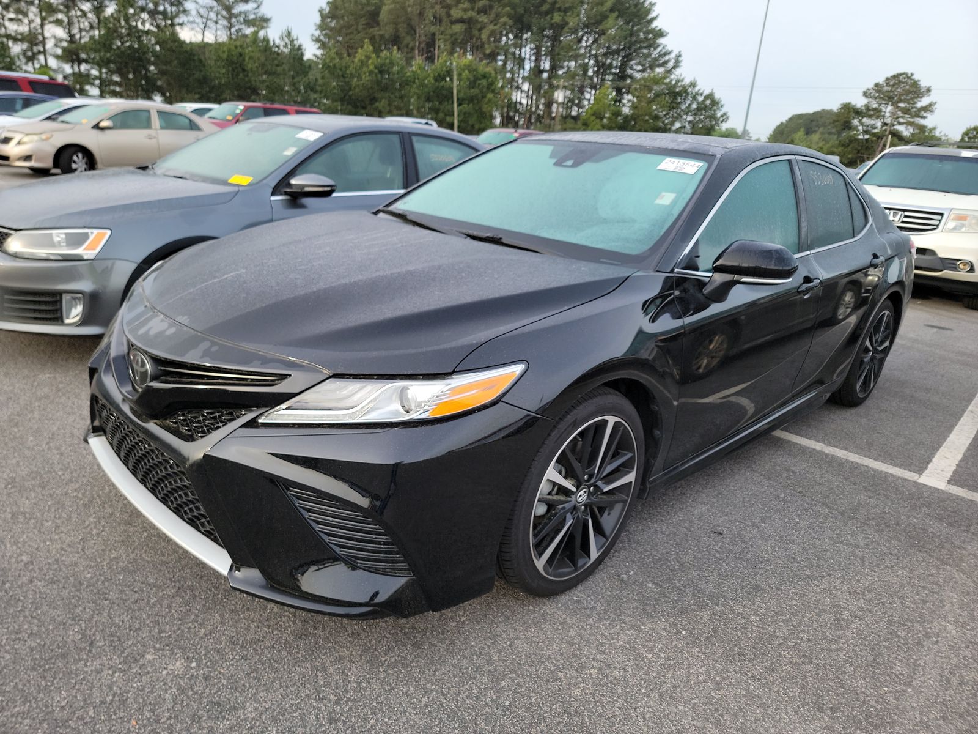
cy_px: 367
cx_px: 489
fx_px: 678
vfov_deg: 56.8
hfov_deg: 71.6
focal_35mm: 24
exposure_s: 1/148
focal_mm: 6.7
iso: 50
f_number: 1.8
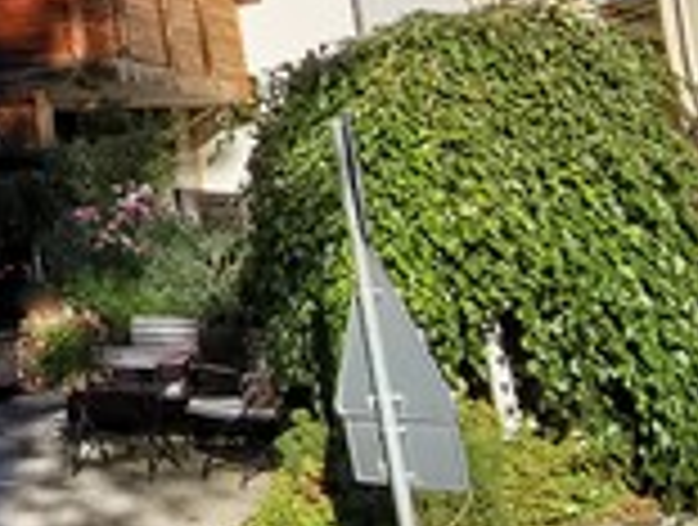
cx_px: -712
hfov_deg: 15.2
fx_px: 2082
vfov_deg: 13.5
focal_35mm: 103
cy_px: -288
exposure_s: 1/1144
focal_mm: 2.35
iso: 50
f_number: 2.2
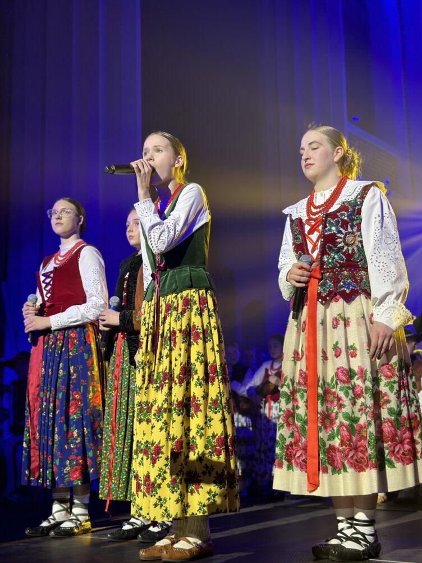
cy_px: 282
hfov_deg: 29.7
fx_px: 797
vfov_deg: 38.9
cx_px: 211
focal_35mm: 49
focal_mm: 6.86
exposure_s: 1/120
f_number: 1.78
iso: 80
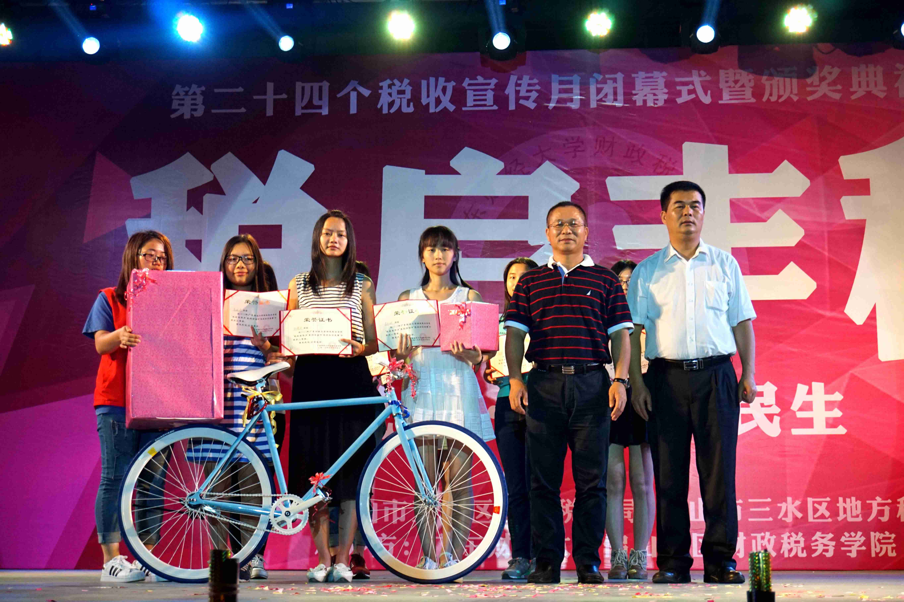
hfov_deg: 35.1
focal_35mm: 57
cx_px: 452
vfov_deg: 23.8
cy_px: 301
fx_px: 1431
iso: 800
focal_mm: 38
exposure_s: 1/160
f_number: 5.6
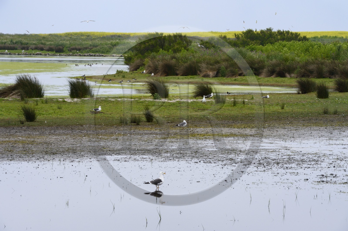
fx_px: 1932
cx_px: 174
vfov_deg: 6.9
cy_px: 116
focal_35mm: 200
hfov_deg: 10.3
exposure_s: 1/250
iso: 800
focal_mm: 200
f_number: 18
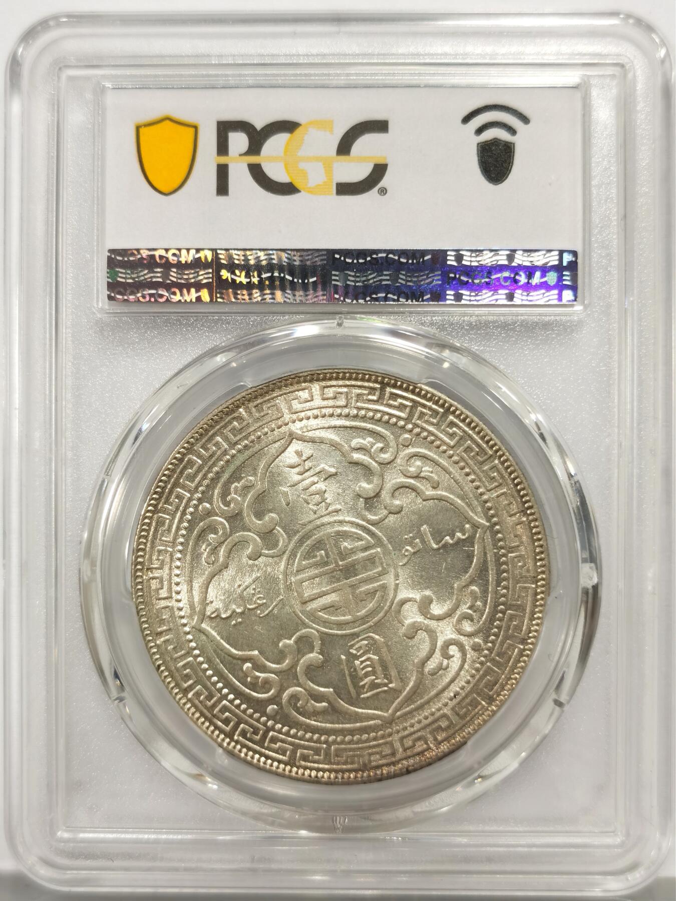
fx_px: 1406
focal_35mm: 54
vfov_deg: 35.5
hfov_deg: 27.0
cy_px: 450
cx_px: 338
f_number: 16
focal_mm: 5.56
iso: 100
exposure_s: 1/100
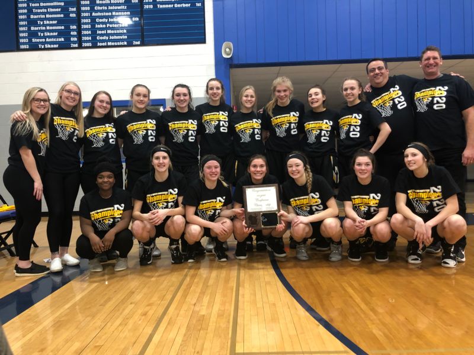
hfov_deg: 63.4
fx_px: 383
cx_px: 237
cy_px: 178
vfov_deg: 49.7
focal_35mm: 28
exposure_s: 1/15
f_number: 1.8
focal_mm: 3.99
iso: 40
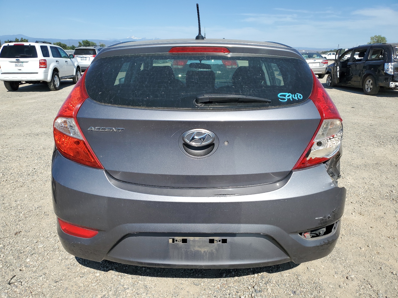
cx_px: 199
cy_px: 149
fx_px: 299
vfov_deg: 53.1
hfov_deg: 67.3
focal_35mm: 26
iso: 50
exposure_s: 1/3333
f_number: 1.5
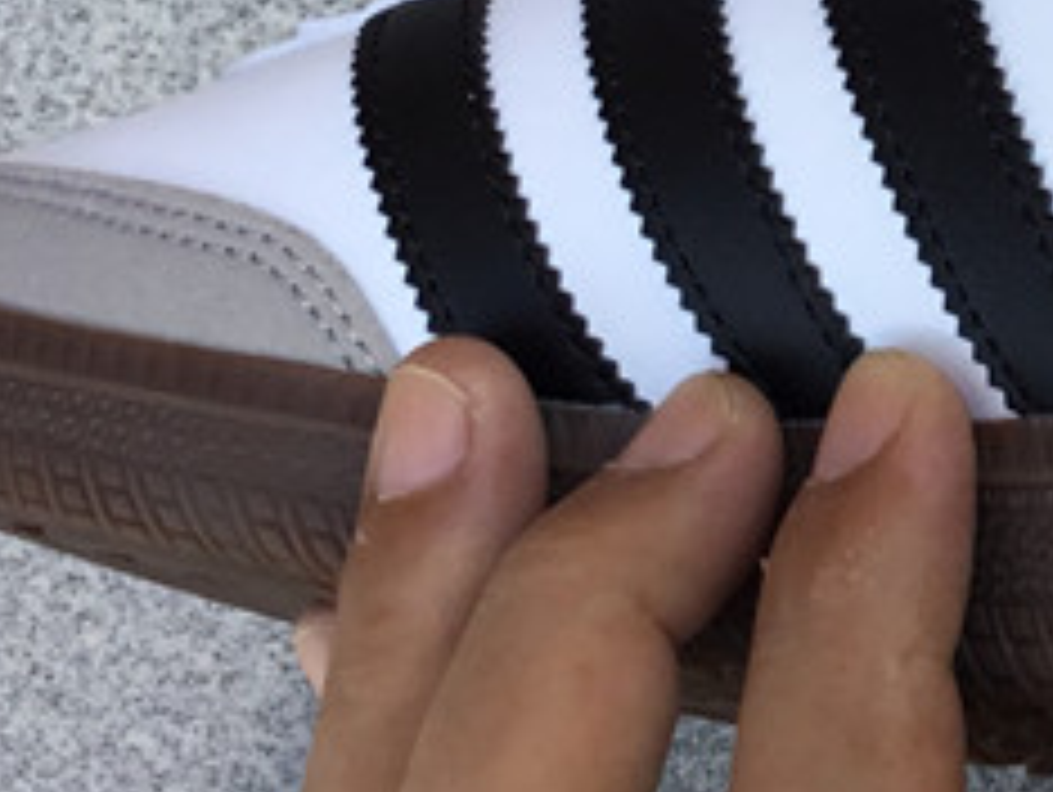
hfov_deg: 15.9
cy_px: -151
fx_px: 3624
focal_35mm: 119
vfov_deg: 12.2
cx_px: 1287
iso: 25
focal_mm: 3.3
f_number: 2.4
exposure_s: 1/224
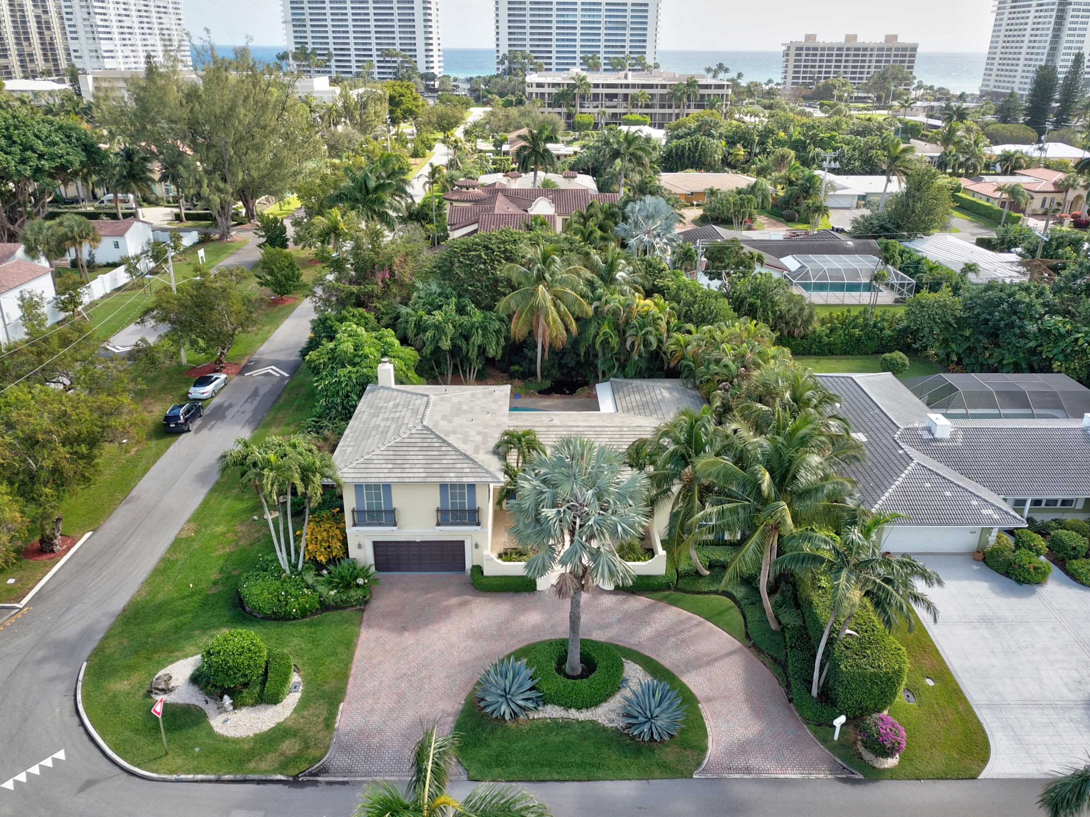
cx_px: 545
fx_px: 818
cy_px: 408
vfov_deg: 53.0
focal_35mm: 26
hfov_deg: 67.3
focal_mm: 4.7
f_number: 2.2
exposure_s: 1/433
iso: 100
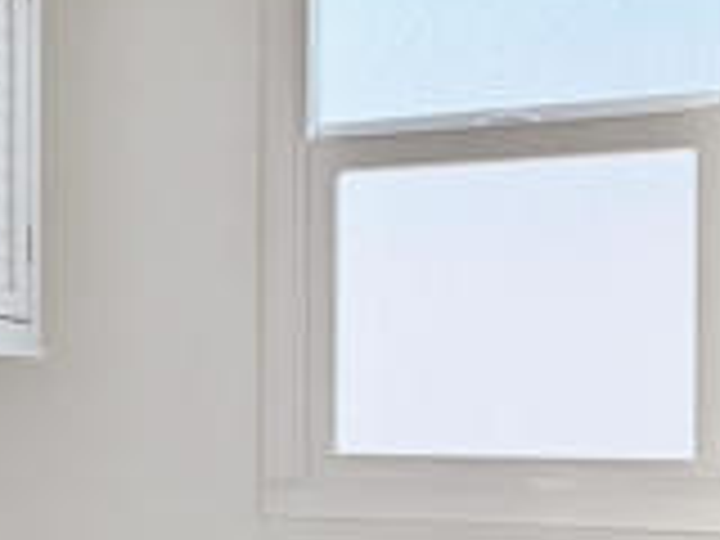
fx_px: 1165
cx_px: 180
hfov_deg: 33.7
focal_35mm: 56
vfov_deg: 25.8
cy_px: 405
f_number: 2.2
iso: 125
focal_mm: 2.22
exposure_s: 1/121
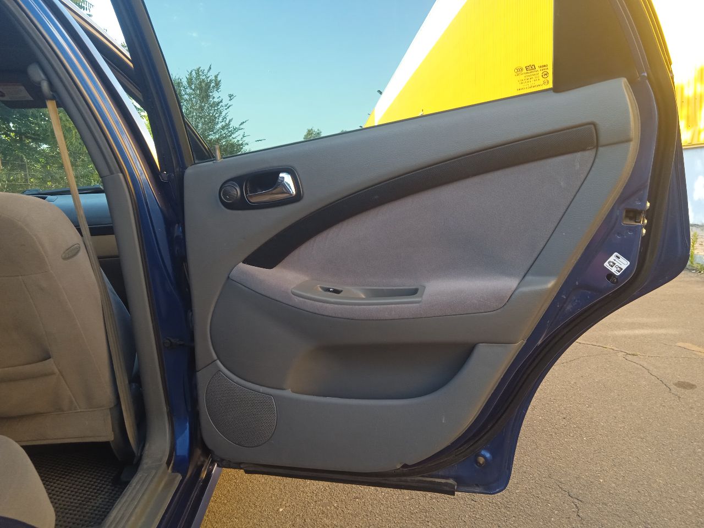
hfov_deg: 63.4
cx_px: 352
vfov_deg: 49.7
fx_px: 569
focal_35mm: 28
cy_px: 264
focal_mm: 3.43
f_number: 2.2
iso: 112
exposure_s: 1/100
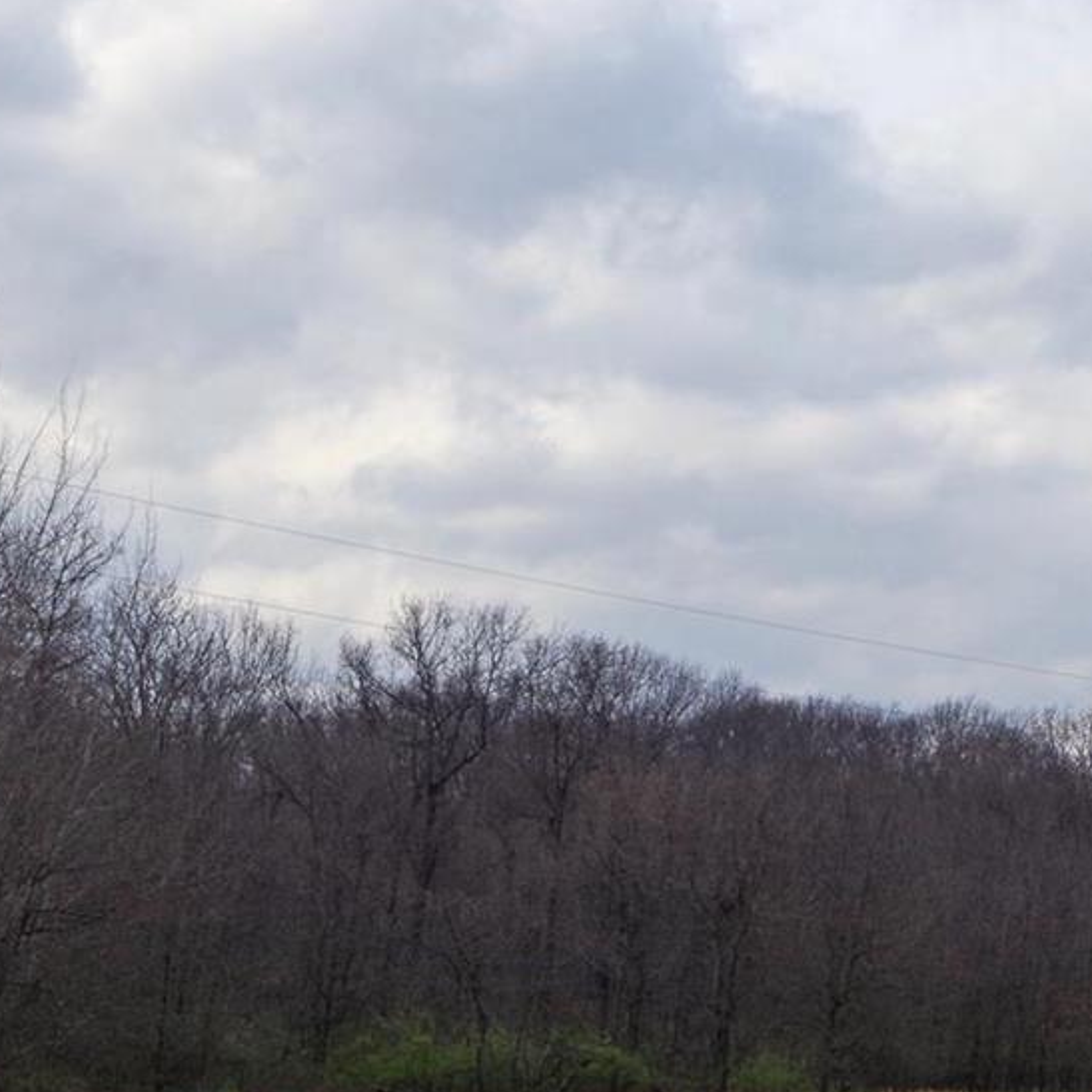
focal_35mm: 114
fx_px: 4069
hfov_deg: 15.3
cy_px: 760
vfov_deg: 15.2
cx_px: 675
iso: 200
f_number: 14
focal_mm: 30.63
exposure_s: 1/250
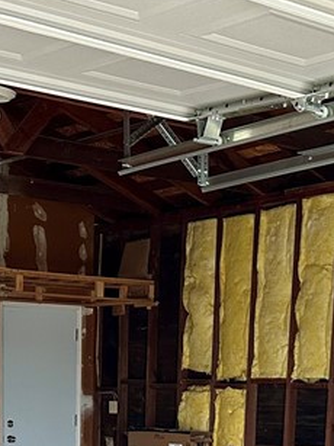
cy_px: 551
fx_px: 1030
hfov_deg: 18.2
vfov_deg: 22.3
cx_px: 58
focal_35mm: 80
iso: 250
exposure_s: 1/60
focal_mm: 6.86
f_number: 1.78
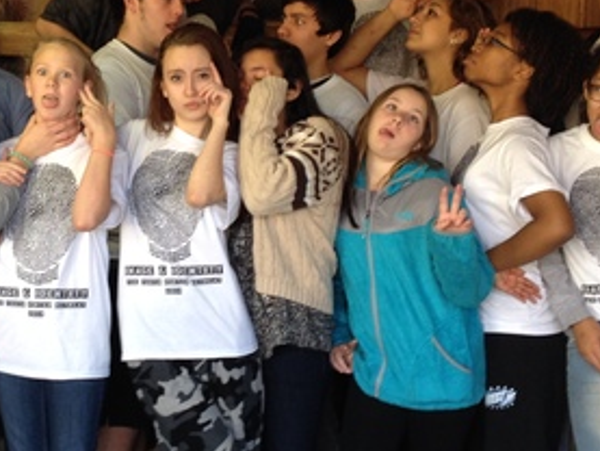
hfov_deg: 21.4
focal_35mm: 91
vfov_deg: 16.2
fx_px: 1578
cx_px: 162
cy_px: 186
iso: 50
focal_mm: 4.28
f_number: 2.4
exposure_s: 1/24
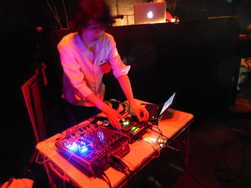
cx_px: 126
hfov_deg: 69.4
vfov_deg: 54.9
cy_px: 94
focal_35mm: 25
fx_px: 181
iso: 1600
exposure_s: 1/1.6
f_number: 3.2
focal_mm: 4.5
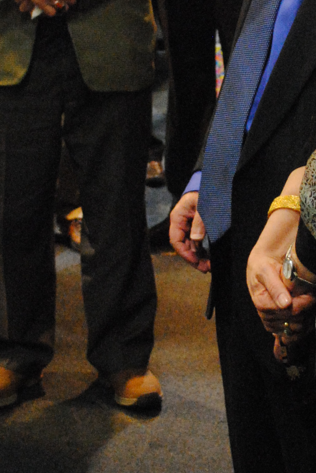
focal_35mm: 113
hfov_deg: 12.1
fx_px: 1484
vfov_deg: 18.1
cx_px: 251
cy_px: 207
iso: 1600
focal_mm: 22
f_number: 4
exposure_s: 1/20
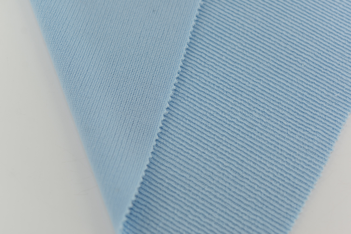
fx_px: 488
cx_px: 176
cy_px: 117
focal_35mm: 50
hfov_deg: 39.6
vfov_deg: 27.0
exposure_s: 1/200
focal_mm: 50
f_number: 3.5
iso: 100
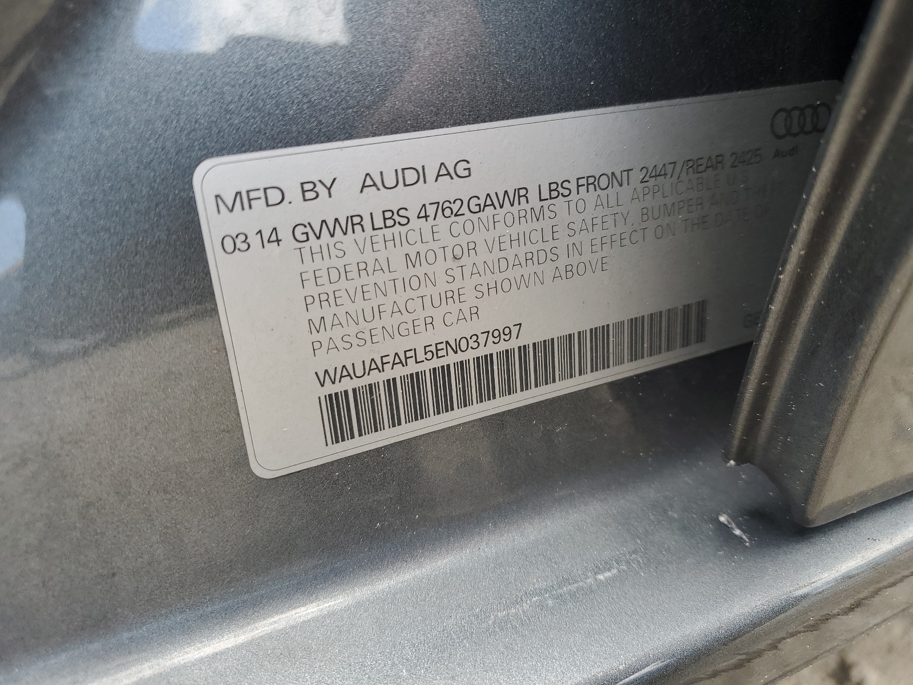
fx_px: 686
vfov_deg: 53.1
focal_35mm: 26
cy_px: 342
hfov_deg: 67.3
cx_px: 456
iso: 50
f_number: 1.5
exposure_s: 1/294
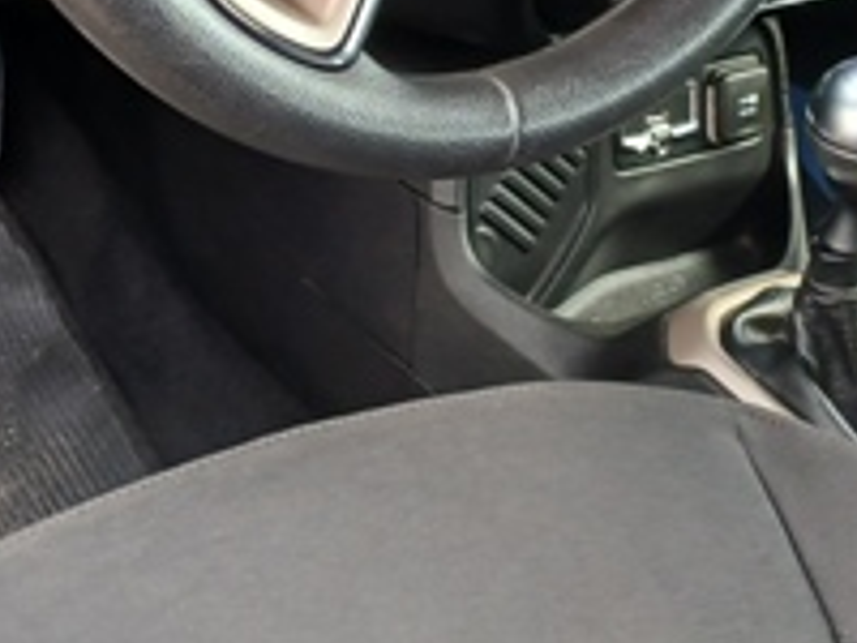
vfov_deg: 14.1
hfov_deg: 18.9
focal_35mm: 104
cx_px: 467
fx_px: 2575
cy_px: 94
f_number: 1.8
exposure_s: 1/60
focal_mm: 3.98
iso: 80
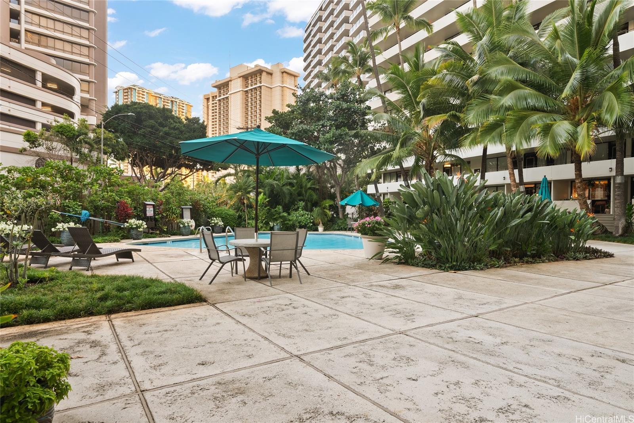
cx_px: 317
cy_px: 212
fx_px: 370
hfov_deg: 81.2
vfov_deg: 59.5
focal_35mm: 21
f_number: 9
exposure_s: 1/3
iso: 100
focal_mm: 21
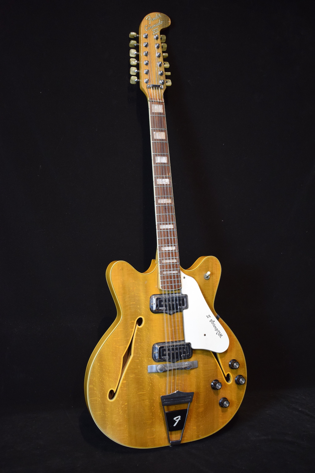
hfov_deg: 34.2
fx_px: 512
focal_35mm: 39
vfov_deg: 49.6
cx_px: 158
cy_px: 236
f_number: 4
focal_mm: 26
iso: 1800
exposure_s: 1/30
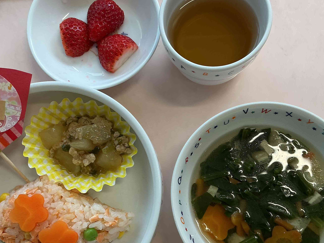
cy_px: 143
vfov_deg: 32.1
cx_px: 162
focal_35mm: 45
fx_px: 421
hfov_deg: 42.1
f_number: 1.8
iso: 50
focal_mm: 3
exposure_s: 1/120
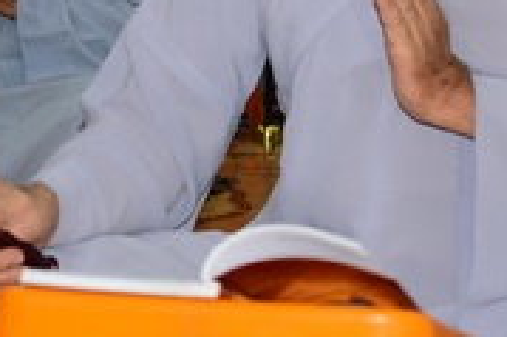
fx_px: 2561
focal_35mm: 182
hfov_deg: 11.3
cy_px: -45
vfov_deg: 7.5
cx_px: 187
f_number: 4
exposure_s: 1/60
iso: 320
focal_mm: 50
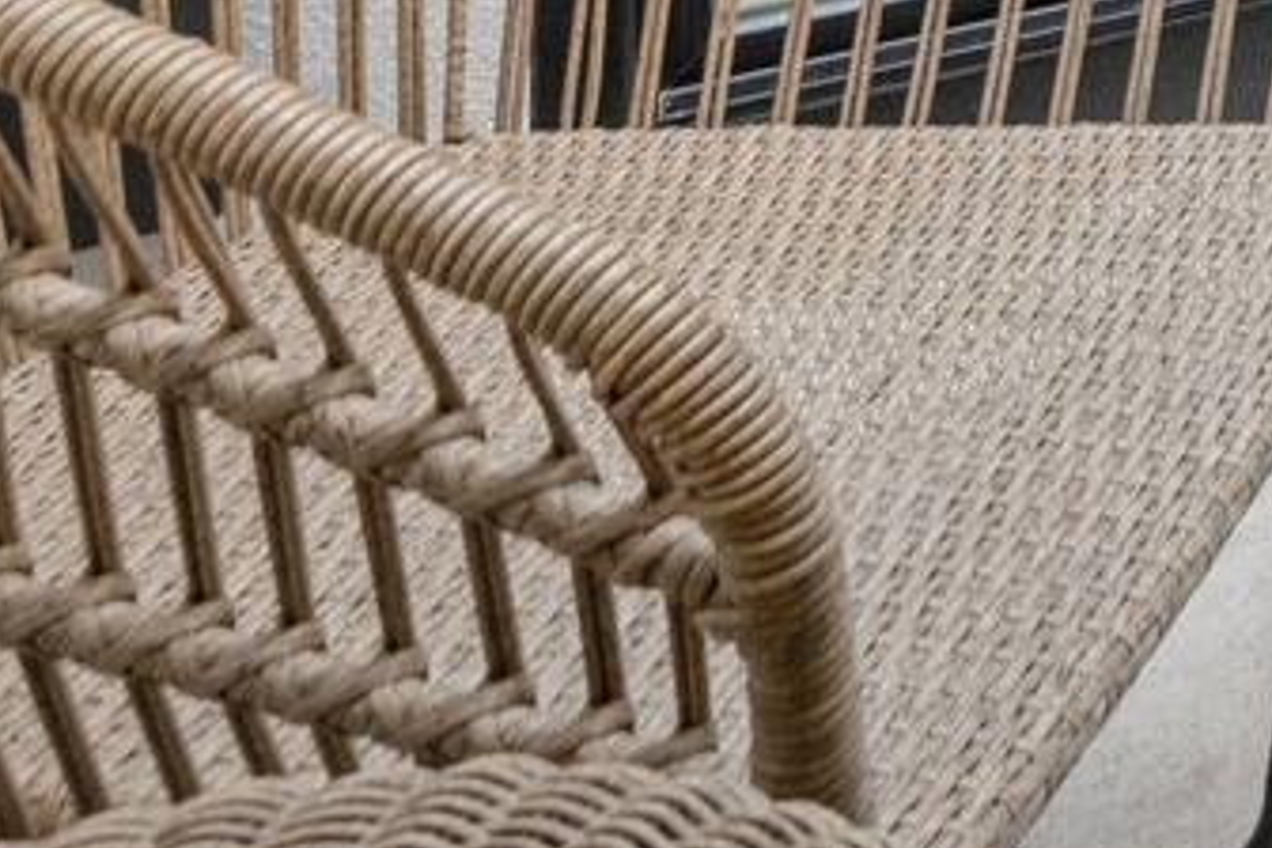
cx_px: 2279
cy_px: -1155
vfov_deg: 13.8
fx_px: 2544
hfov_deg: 20.3
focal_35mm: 72
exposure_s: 1/10
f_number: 9
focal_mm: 14
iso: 200
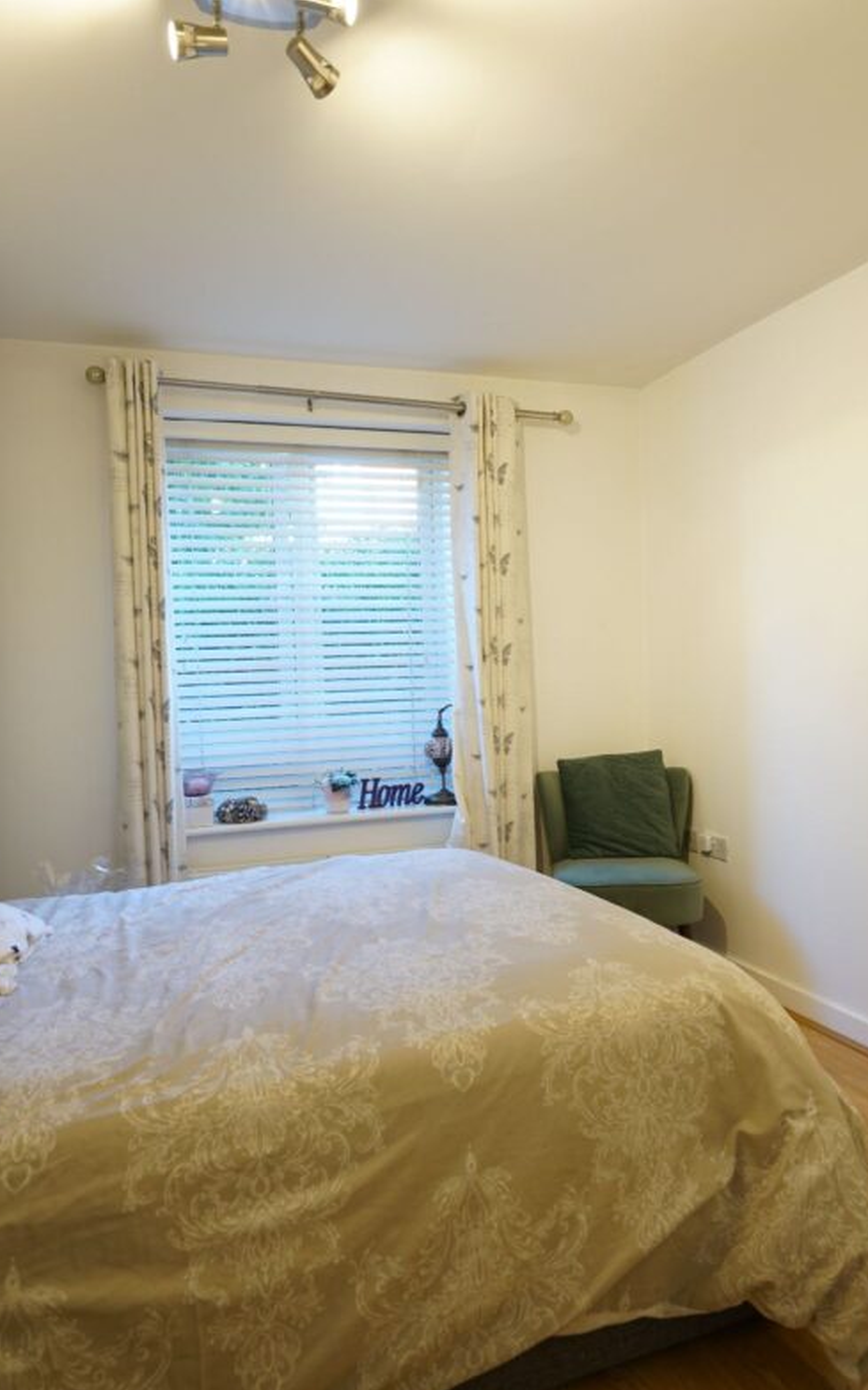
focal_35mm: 25
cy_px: 709
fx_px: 947
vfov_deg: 72.6
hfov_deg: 49.2
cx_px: 469
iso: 400
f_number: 4.5
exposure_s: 1/30
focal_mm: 16
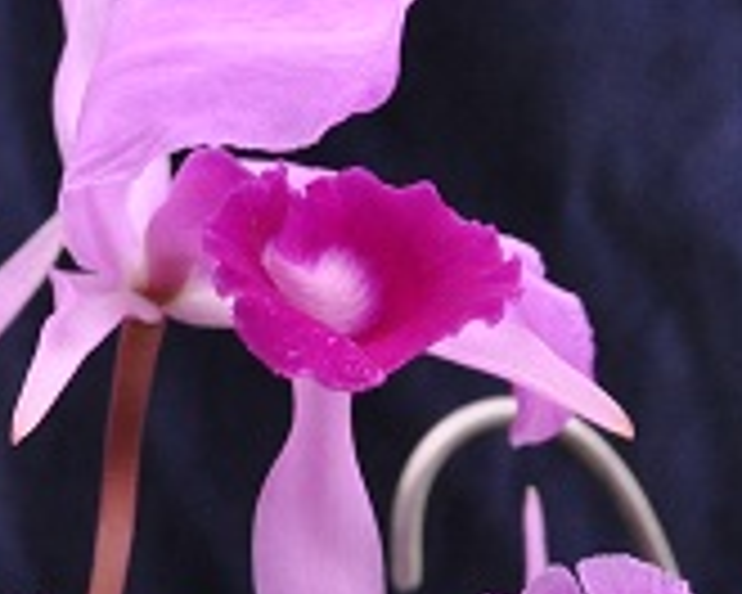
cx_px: 337
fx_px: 5402
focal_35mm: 246
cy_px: 670
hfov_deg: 7.9
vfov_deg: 6.3
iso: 1600
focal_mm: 48
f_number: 11
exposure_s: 1/125
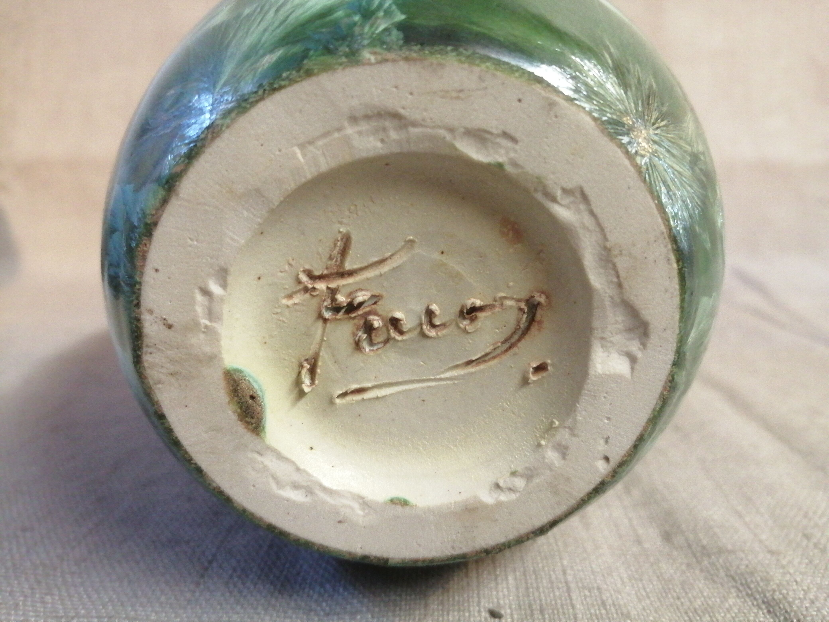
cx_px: 414
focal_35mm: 26
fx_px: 623
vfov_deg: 53.1
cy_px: 311
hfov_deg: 67.3
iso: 400
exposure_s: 1/20
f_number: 1.8
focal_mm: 3.62
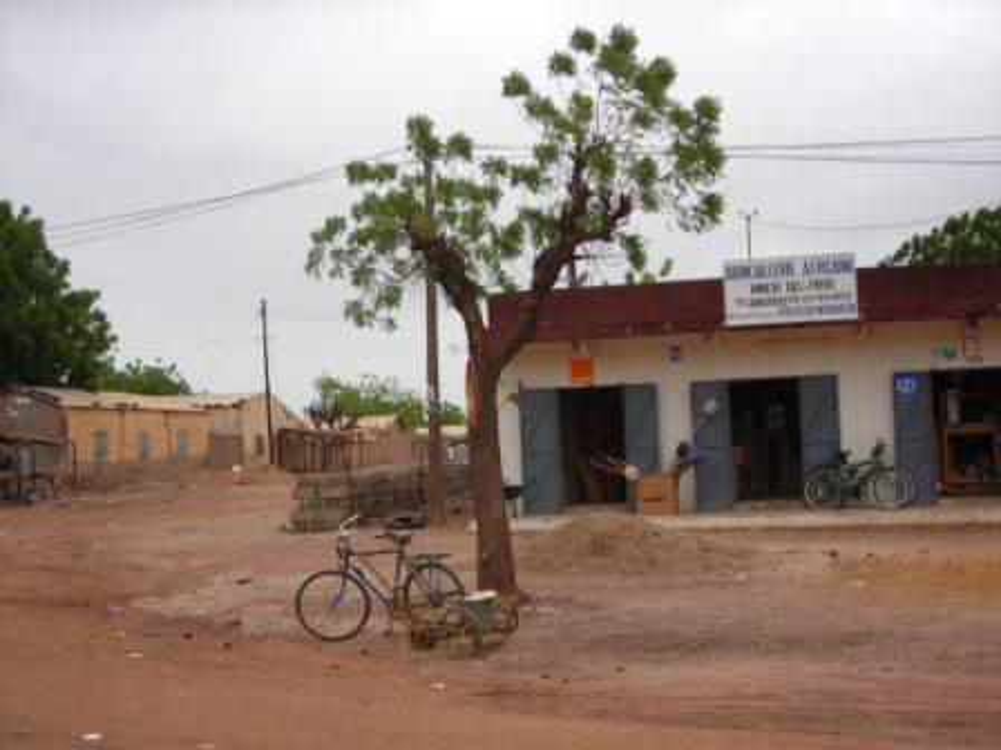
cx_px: 500
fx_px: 1359
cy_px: 375
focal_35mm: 47
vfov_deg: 30.9
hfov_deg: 40.4
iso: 70
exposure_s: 1/60.2
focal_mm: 7.8
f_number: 3.4
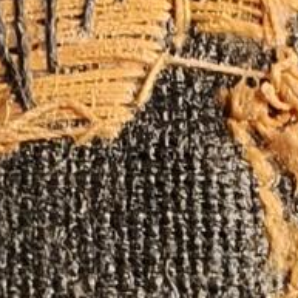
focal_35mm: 190
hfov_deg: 9.2
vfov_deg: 9.1
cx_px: 252
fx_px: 1851
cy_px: 366
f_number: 2
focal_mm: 2.32
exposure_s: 1/70.9
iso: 250
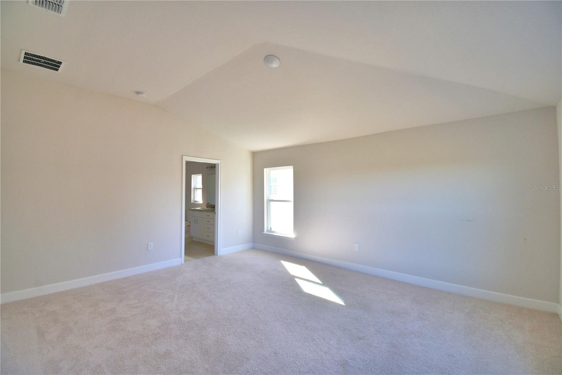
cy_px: 188
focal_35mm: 15
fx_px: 234
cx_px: 281
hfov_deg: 100.4
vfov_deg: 77.3
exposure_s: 1/125
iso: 200
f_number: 4.5
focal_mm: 10
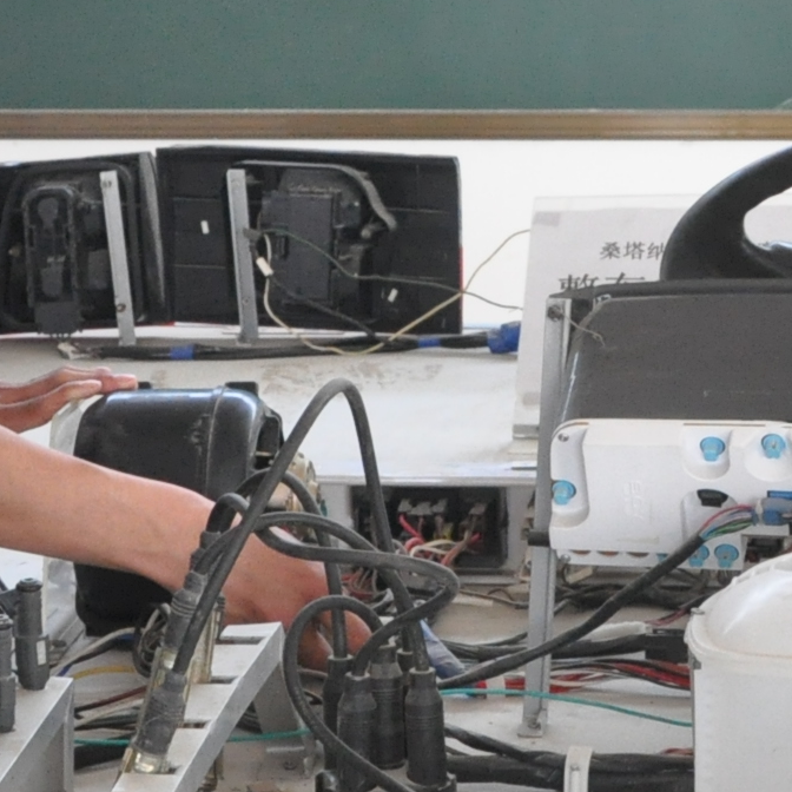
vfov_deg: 13.0
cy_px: 308
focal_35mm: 134
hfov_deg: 13.0
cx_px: 653
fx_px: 3469
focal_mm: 22
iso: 1600
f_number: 7.1
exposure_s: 1/50
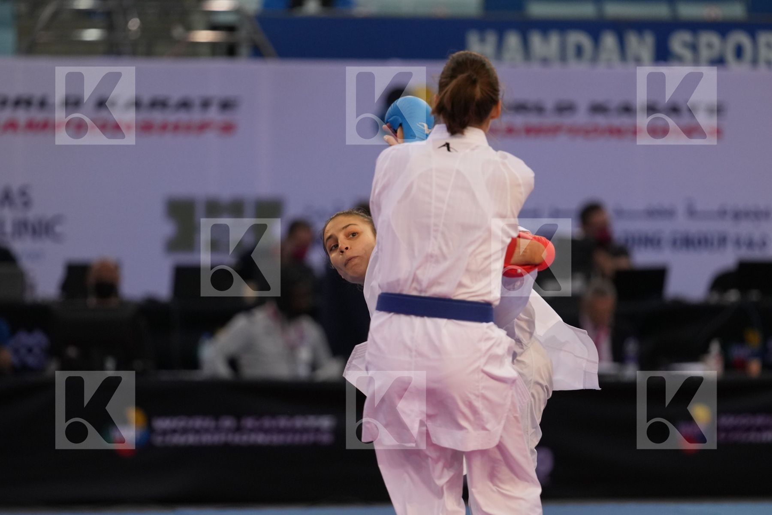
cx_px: 386
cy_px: 258
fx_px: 6433
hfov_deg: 6.9
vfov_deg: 4.6
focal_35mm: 300
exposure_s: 1/1000
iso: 1600
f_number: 2.8
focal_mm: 200
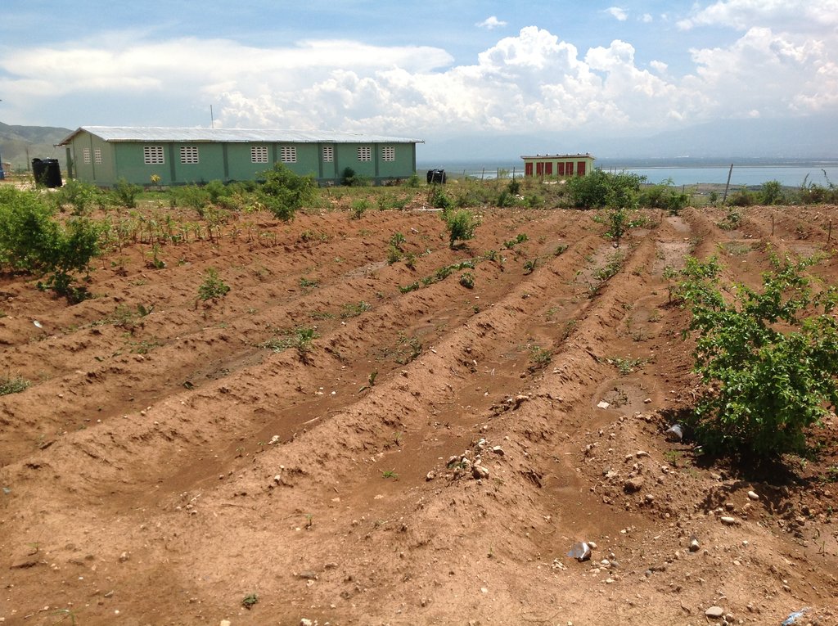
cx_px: 419
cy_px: 313
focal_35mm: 35
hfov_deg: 52.7
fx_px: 846
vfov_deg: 40.6
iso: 50
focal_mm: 4.28
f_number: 2.4
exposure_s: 1/3030
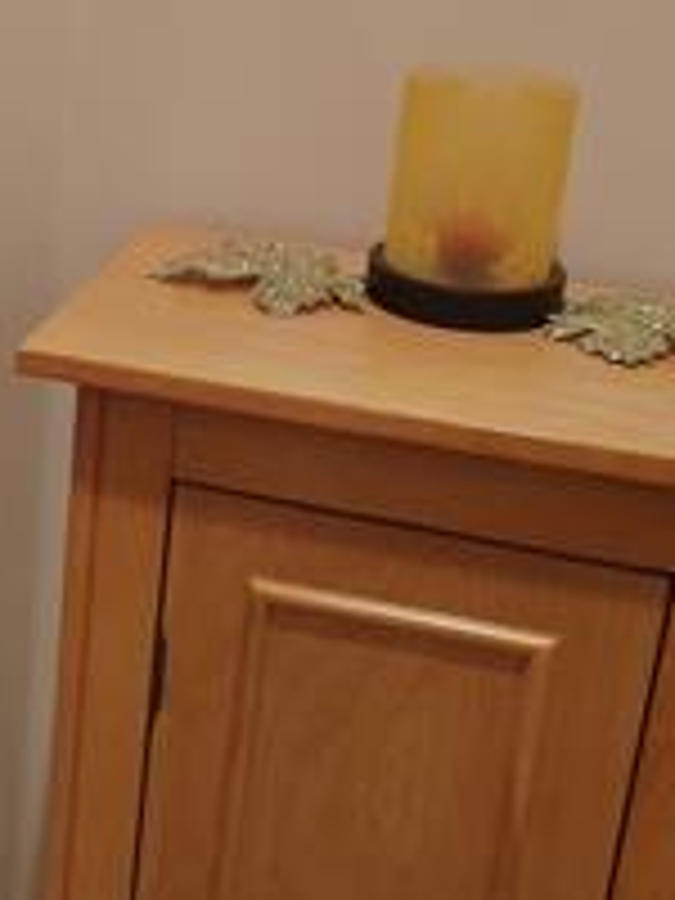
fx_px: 1872
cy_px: 405
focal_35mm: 72
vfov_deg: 27.0
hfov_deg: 19.7
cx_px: -38
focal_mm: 5.56
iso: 2406
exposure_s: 1/30
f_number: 1.8
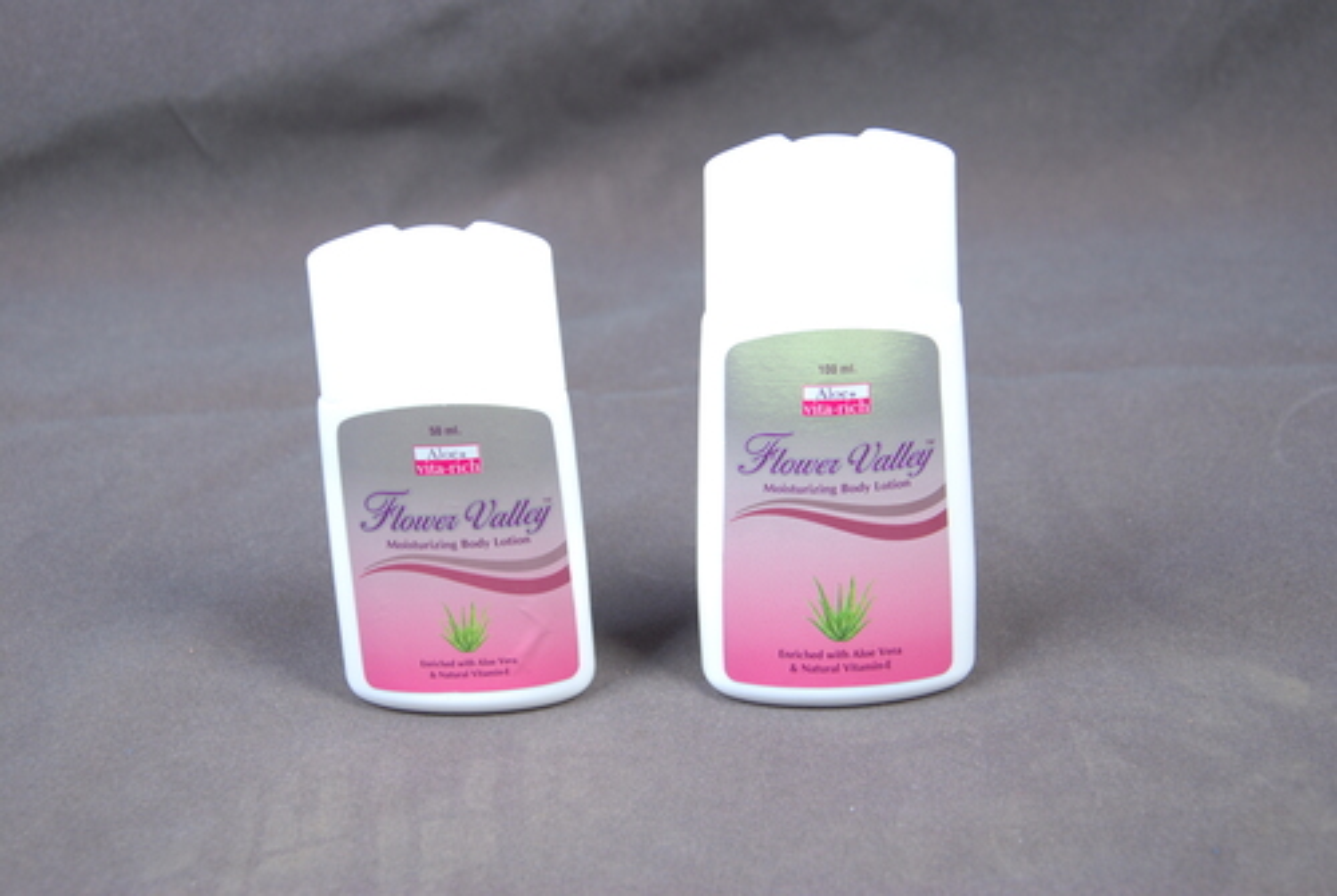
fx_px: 2511
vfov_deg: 20.2
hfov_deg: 29.8
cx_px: 668
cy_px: 448
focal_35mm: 68
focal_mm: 45
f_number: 7.1
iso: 200
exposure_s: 1/100
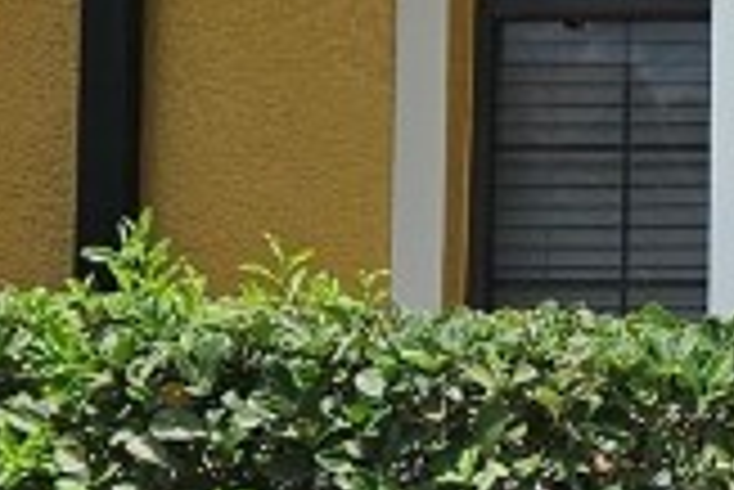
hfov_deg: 11.9
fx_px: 3061
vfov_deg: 9.2
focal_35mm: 150
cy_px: 234
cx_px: 1563
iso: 25
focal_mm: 5.4
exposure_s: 1/2000
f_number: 1.8
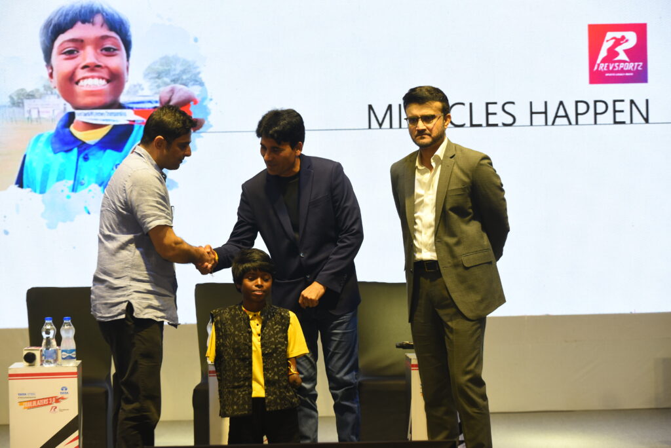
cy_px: 224
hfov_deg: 15.2
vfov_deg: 10.2
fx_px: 2518
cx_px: 336
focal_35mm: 135
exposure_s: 1/160
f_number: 4
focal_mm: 135
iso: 500
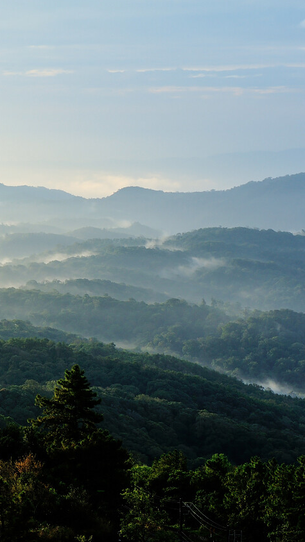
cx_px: -44
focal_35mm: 111
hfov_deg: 10.8
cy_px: 270
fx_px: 1597
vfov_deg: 19.3
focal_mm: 70
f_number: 8
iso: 200
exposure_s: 1/320
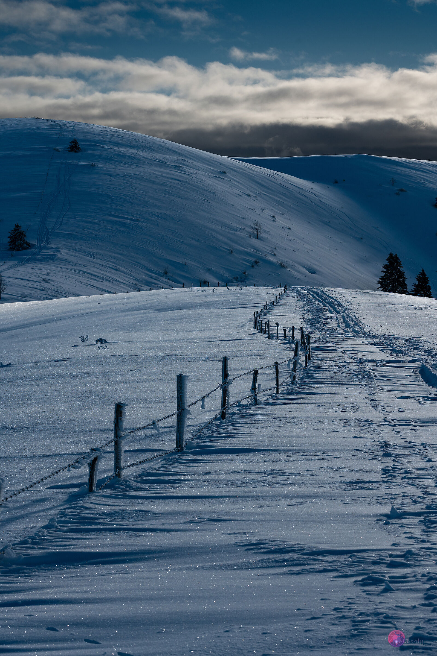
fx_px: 1276
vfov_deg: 28.9
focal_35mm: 70
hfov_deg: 19.4
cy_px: 328
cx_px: 218
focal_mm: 70
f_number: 8
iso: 200
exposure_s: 1/2000
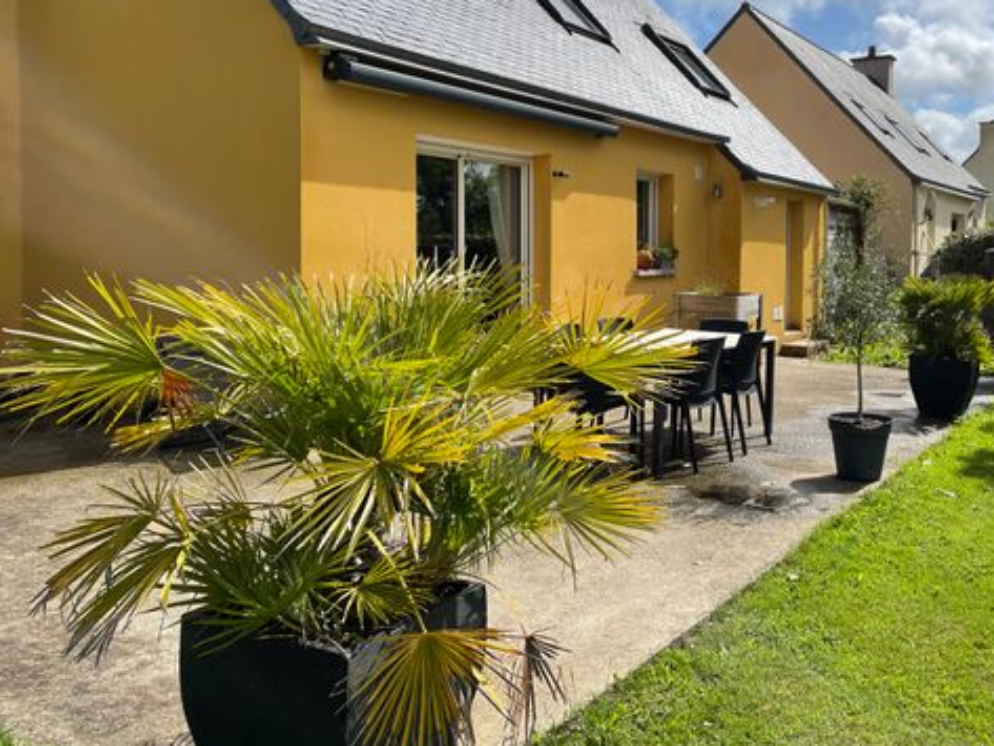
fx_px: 948
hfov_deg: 54.7
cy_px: 298
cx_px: 622
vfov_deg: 42.8
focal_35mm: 33
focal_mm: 4.2
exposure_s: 1/4000
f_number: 1.6
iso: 32
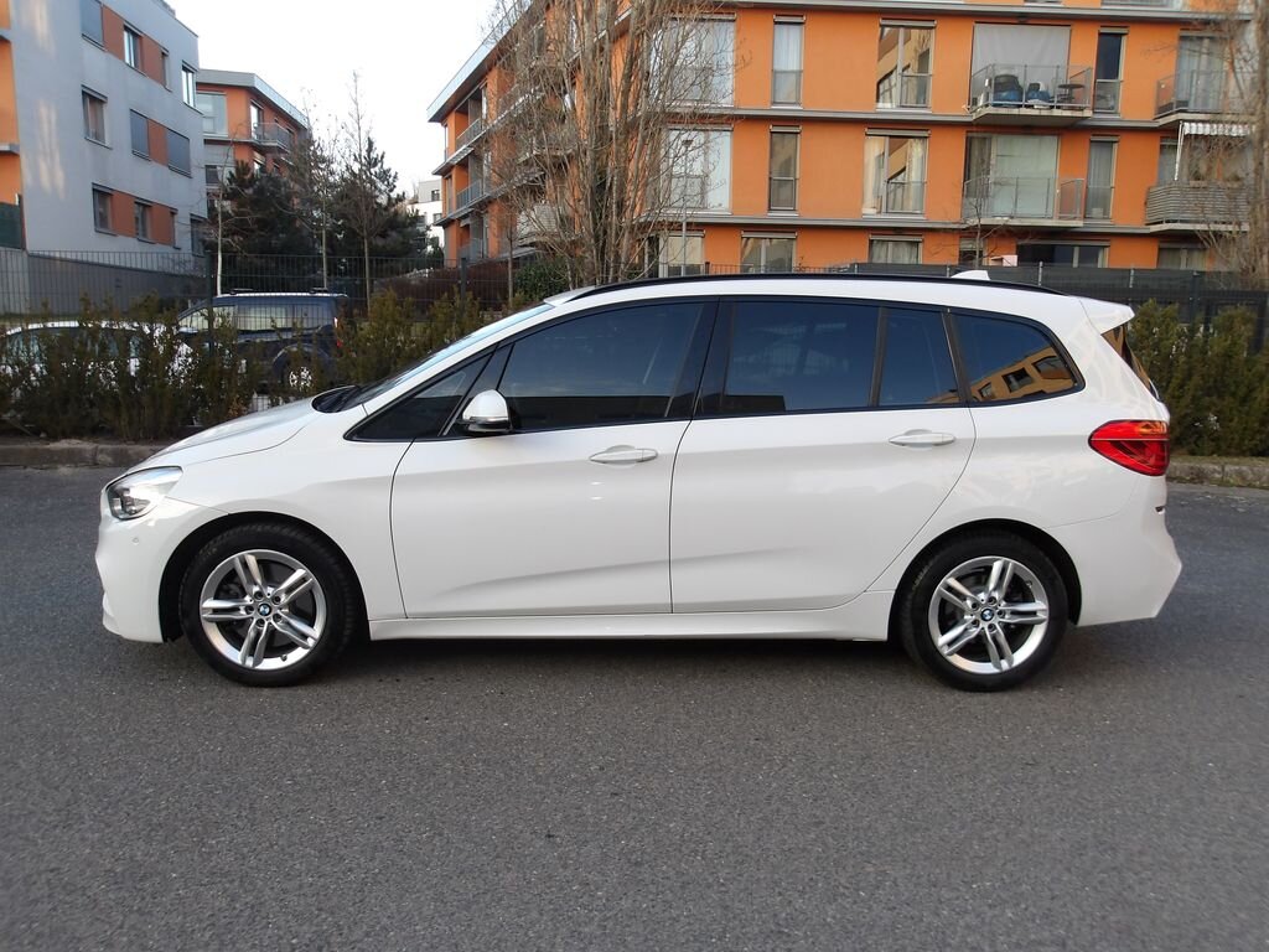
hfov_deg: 65.3
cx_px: 634
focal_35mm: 27
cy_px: 476
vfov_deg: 51.4
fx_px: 990
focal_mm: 4.9
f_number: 3
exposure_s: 1/95
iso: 100
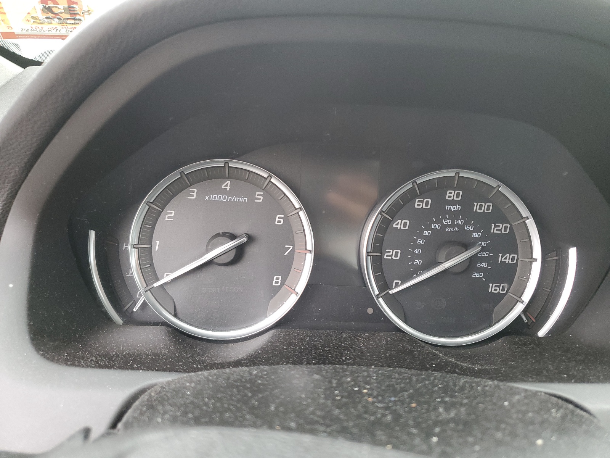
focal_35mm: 26
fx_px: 458
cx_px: 305
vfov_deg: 53.1
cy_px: 229
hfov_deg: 67.3
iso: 108
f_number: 1.5
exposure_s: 1/60.2
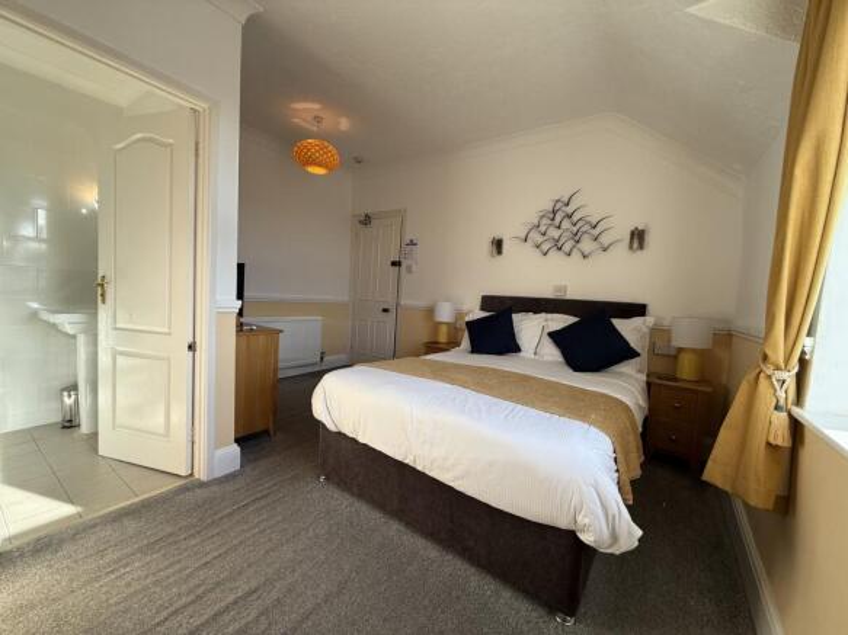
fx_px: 343
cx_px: 424
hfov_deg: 102.1
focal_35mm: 14
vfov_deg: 85.7
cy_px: 318
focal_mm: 2.22
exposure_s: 1/126
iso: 50
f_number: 2.2
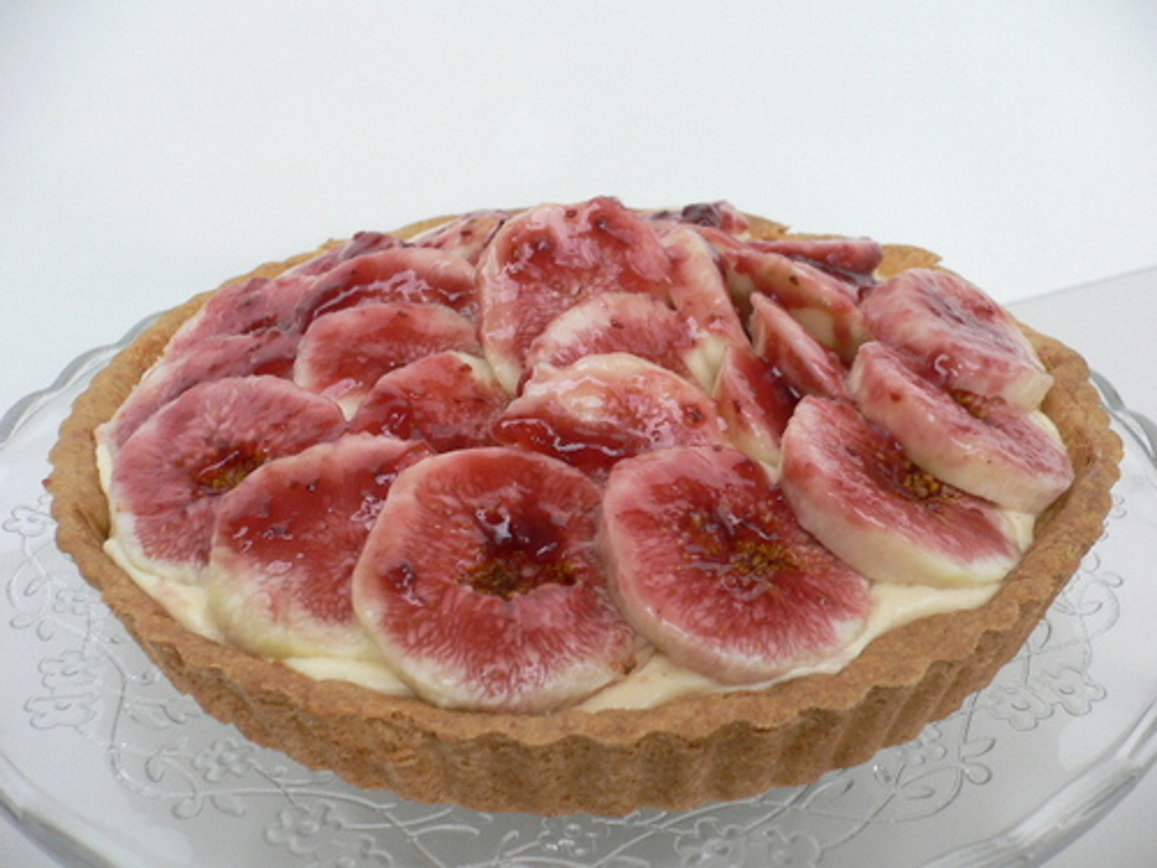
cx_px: 578
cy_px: 434
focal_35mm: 35
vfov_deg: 40.7
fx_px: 1170
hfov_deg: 52.6
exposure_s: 1/20
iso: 100
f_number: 2.8
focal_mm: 5.8
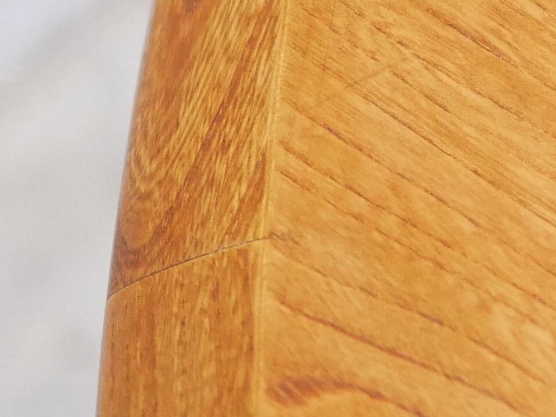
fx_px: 3084
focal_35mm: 192
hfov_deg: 10.0
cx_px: 823
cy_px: -57
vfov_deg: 7.7
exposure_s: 1/60
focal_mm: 20
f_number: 1.7
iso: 1250
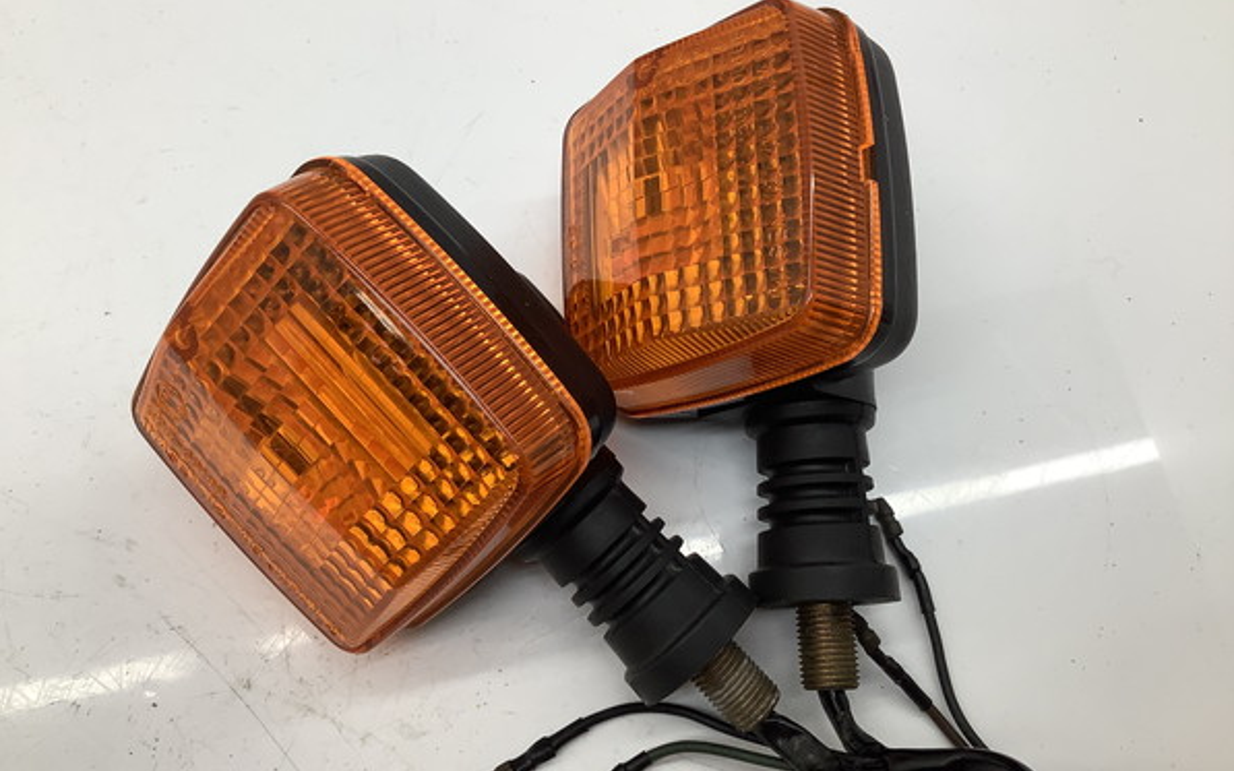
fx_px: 1110
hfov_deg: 58.1
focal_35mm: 33
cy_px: 409
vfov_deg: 38.3
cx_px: 616
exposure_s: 1/120
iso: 50
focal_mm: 3.3
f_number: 2.4
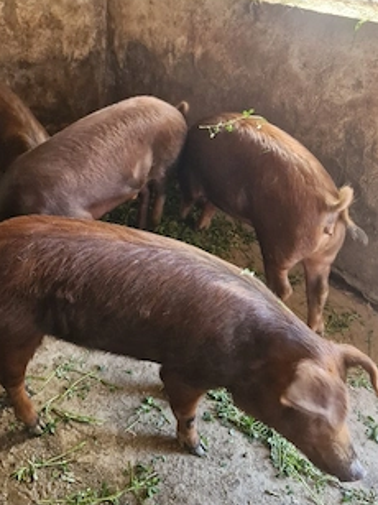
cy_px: 212
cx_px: 159
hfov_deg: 46.6
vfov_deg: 59.7
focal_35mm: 30
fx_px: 437
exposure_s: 1/100
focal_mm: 5.54
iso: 500
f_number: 1.8
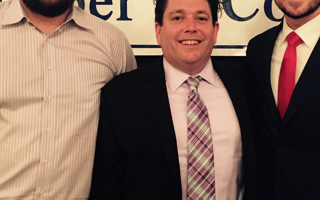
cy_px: 76
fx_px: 453
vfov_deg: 24.8
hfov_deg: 38.8
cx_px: 178
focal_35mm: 52
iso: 250
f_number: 2.2
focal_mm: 4.15
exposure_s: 1/20
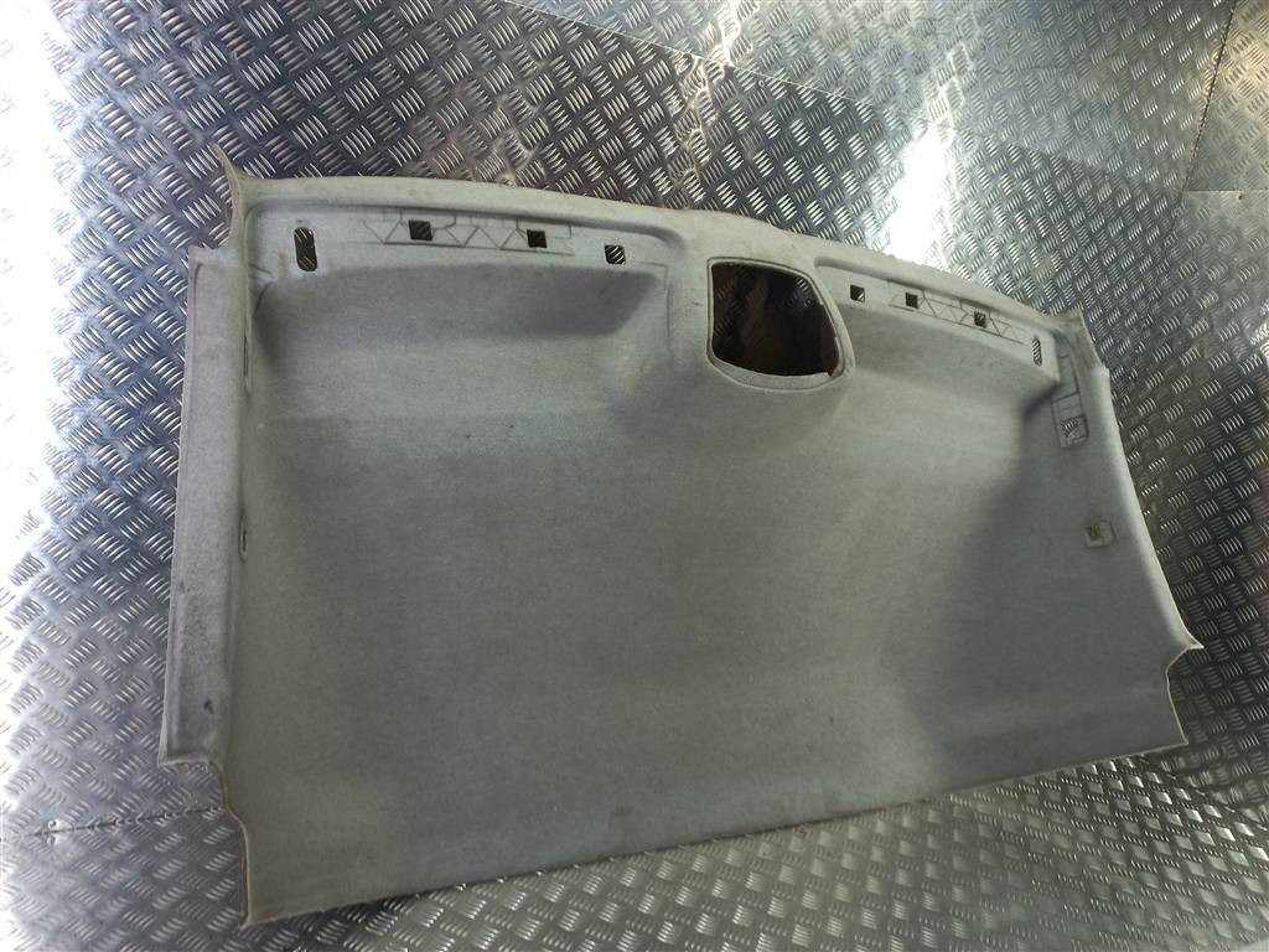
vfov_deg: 54.9
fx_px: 916
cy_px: 476
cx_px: 634
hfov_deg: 69.4
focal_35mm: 25
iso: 50
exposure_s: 1/50
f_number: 1.8
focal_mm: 4.6
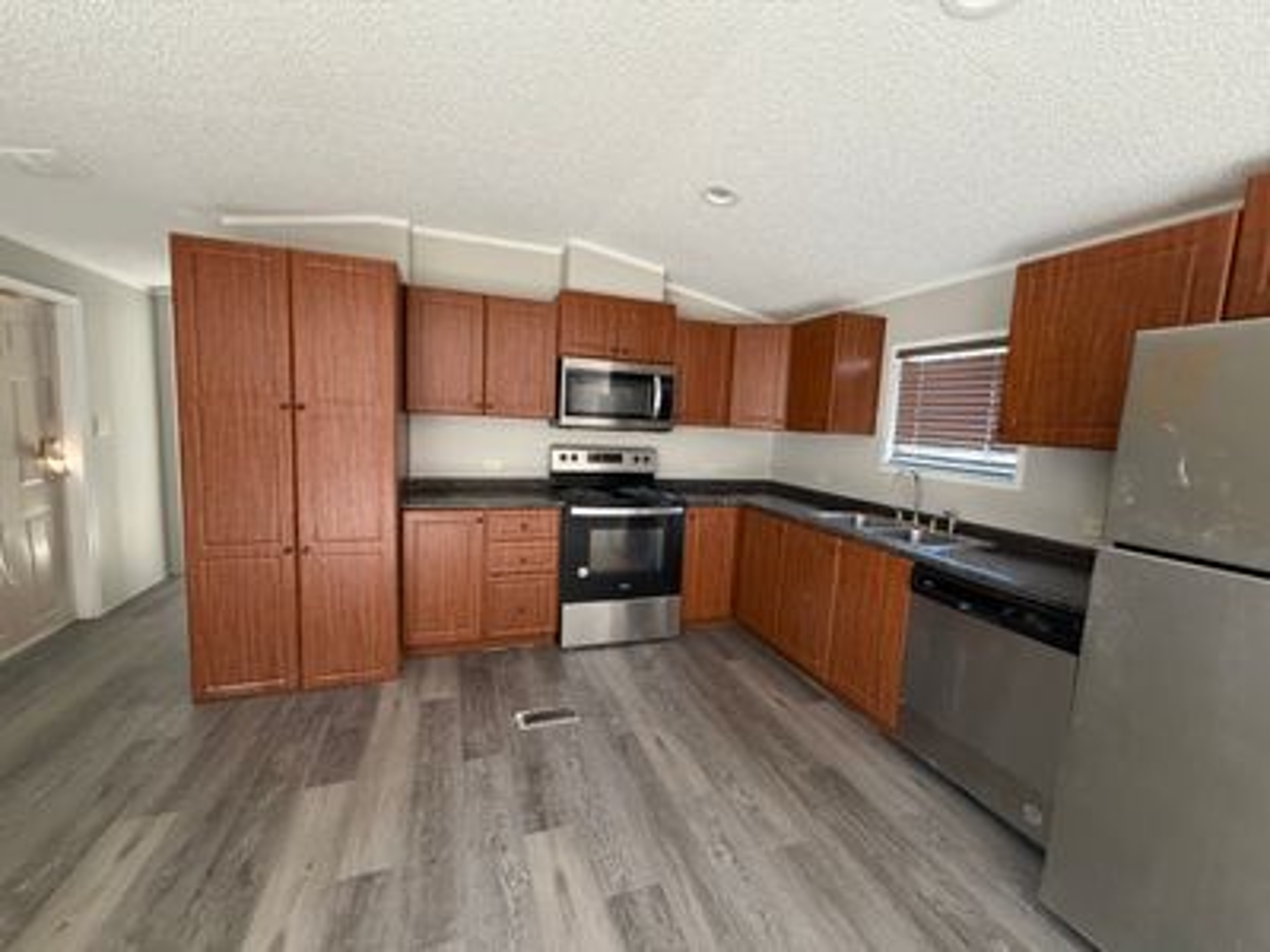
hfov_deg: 102.1
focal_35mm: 14
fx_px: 514
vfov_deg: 85.7
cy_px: 476
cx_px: 635
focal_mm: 2.22
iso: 400
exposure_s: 1/60
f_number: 2.2
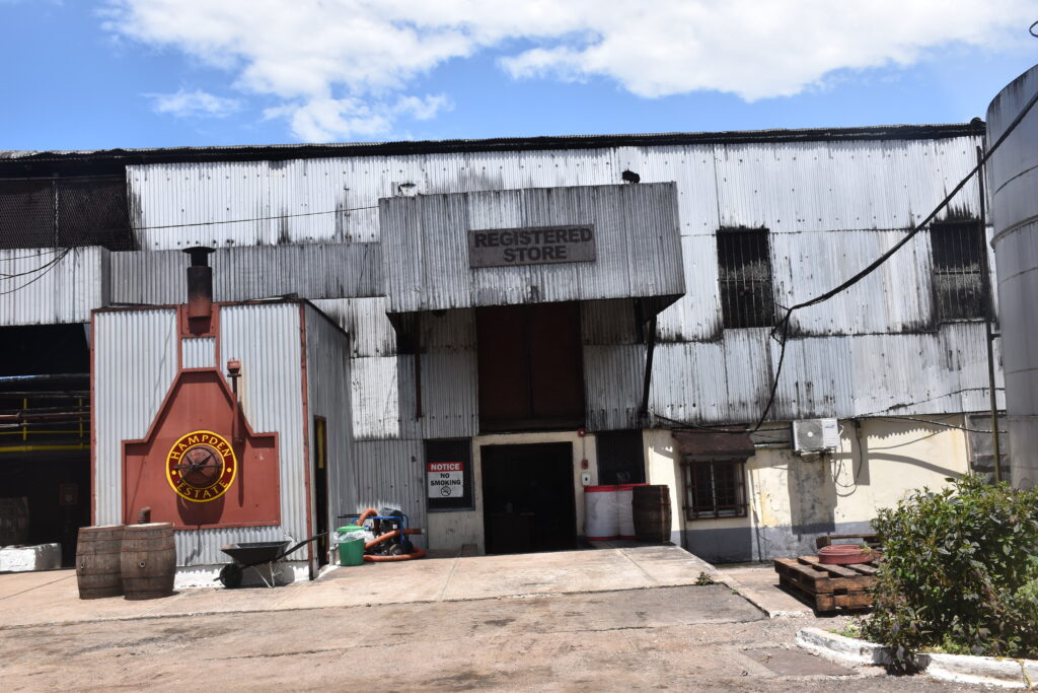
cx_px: 519
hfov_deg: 55.1
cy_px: 346
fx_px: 995
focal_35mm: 34
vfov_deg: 38.4
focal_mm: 23
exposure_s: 1/400
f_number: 10
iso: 200
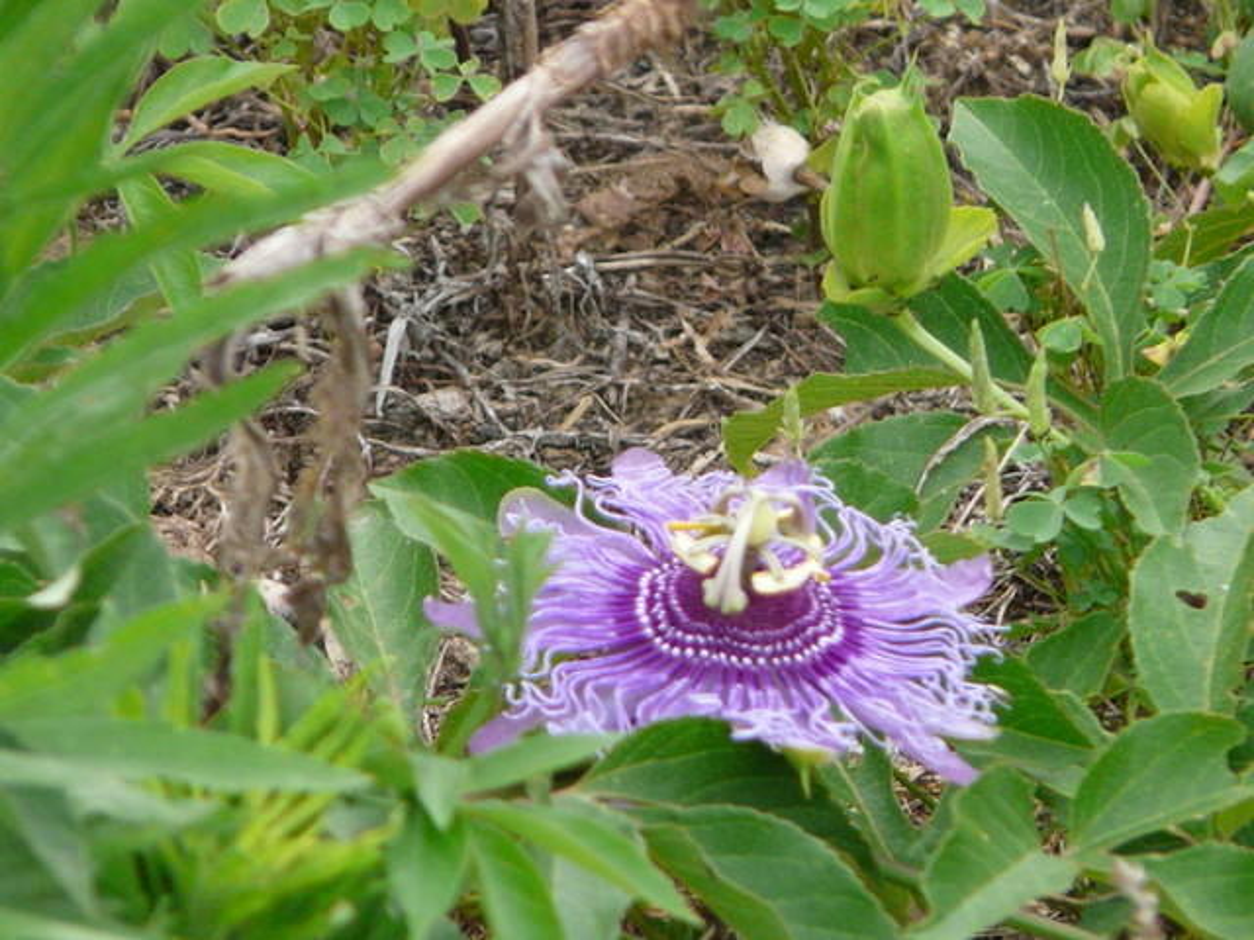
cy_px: 470
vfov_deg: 2.3
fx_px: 23257
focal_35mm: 642
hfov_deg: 3.1
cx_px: 627
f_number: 4.2
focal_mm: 82.8
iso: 320
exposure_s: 1/500
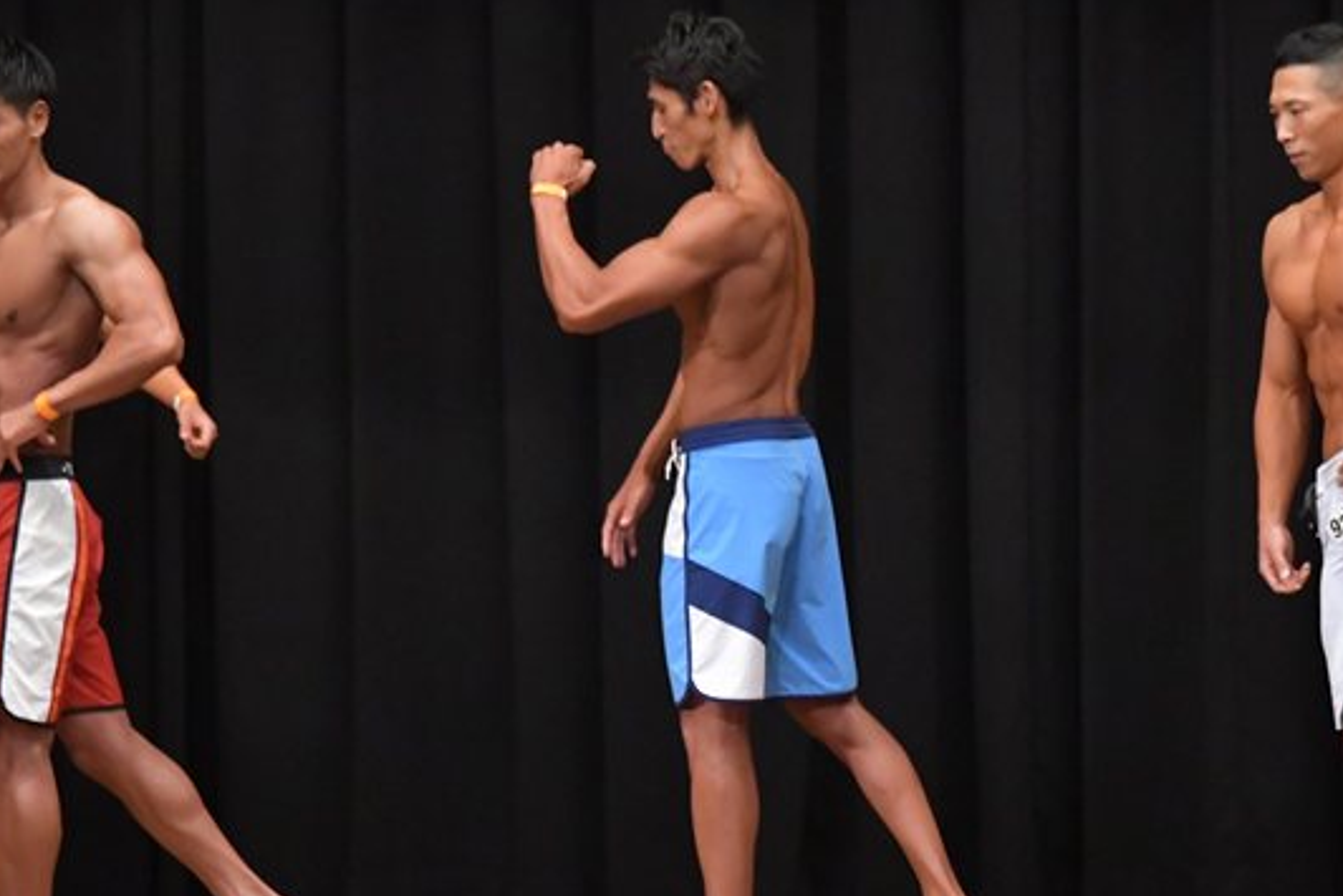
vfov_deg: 4.7
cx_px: 915
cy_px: 545
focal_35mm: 294
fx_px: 10970
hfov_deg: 7.0
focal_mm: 135
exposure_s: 1/400
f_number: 5.6
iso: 6400
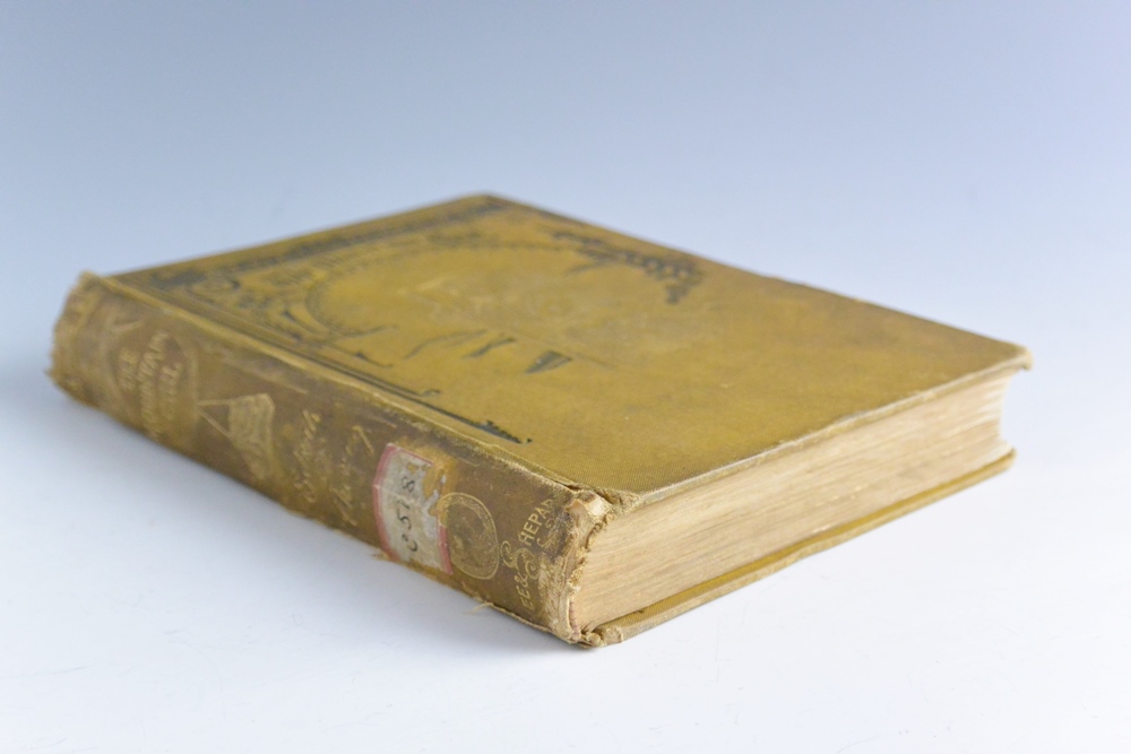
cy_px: 377
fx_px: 1979
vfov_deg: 21.6
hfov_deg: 31.9
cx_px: 566
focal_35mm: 63
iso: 800
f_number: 5
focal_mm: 23.6
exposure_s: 1/40
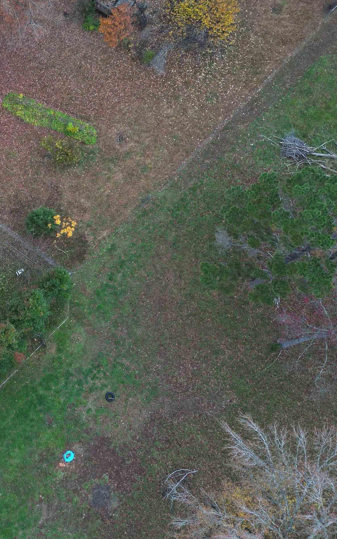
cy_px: 260
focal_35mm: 41
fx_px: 603
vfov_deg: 48.2
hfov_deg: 28.2
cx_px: -40
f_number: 1.7
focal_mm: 6.72
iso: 100
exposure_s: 1/25
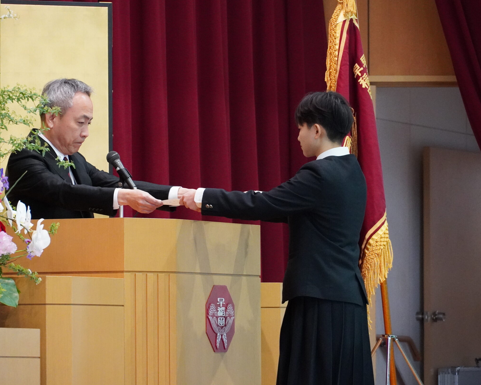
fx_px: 3439
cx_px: 224
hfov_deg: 8.0
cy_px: 198
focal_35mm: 242
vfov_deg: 6.4
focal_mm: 135
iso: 6400
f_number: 6.3
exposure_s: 1/80
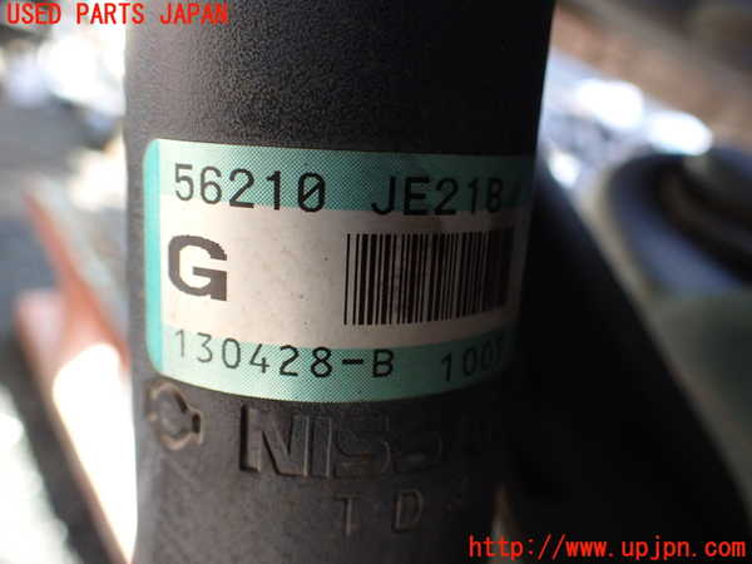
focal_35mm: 30
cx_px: 376
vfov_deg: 46.8
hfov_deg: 60.0
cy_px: 282
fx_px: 652
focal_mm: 5.4
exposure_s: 1/125
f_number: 2.3
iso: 250
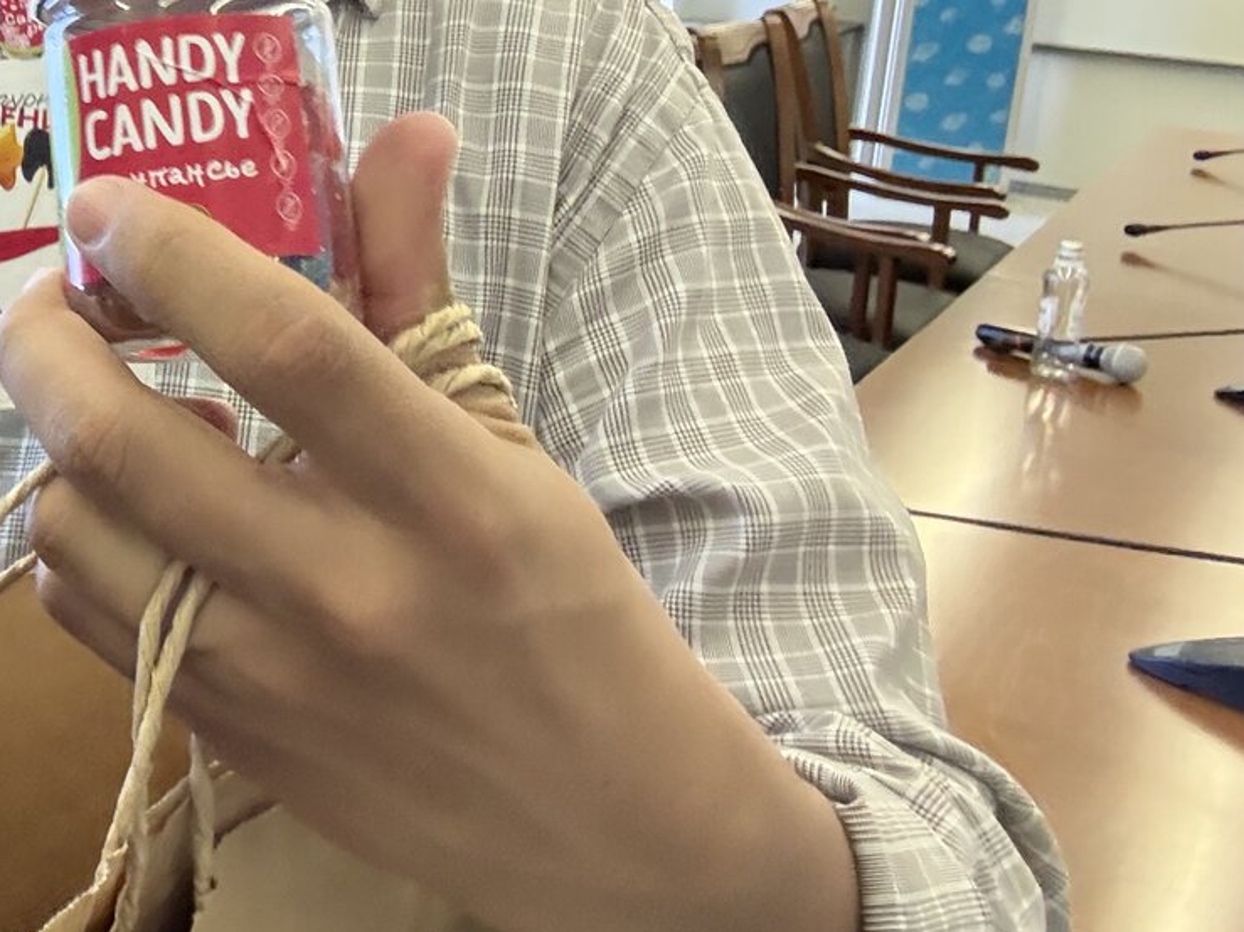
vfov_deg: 25.0
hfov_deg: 29.5
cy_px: 32
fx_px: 2012
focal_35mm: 56
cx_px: -253
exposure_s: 1/50
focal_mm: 2.69
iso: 320
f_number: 1.9
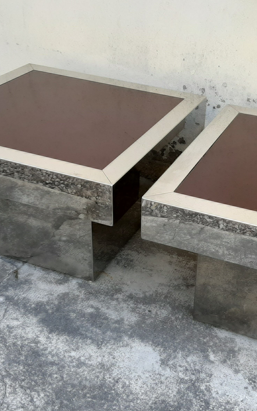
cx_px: 187
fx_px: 527
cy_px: 210
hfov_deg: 27.1
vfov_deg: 42.6
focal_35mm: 47
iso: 40
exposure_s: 1/374
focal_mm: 3.93
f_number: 1.7
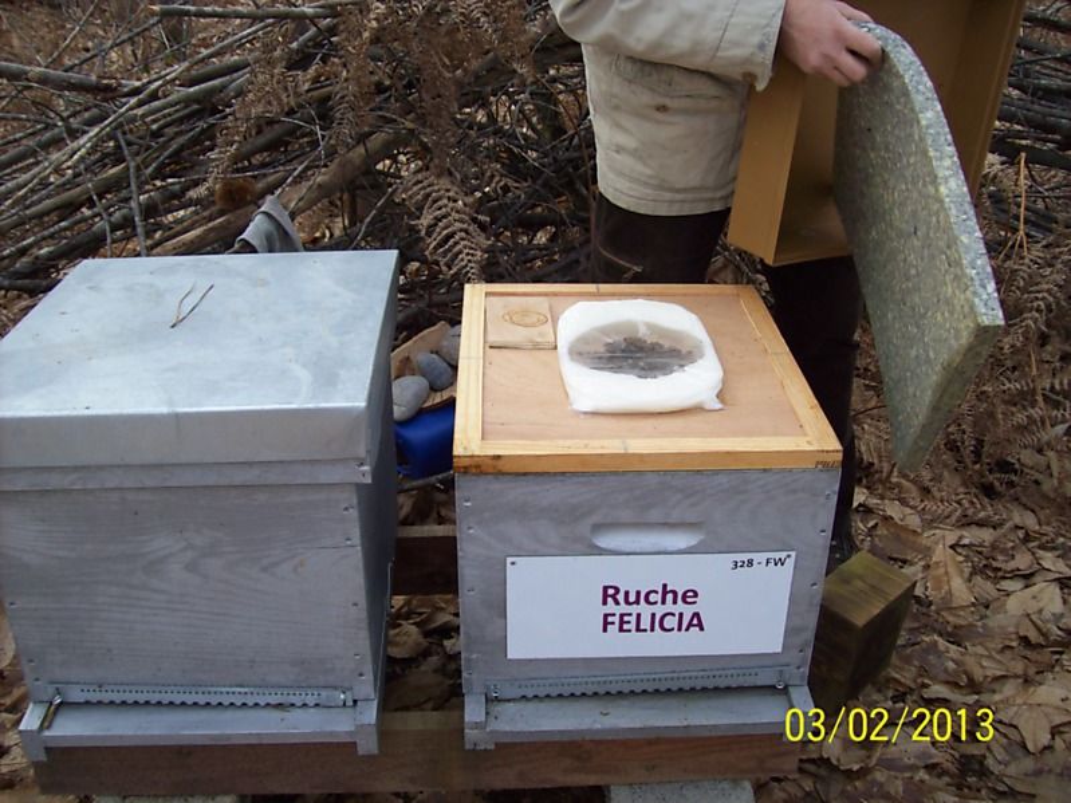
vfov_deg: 39.6
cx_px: 536
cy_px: 402
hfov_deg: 51.4
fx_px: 1114
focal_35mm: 36
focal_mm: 6
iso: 80
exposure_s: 1/257
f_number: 2.7
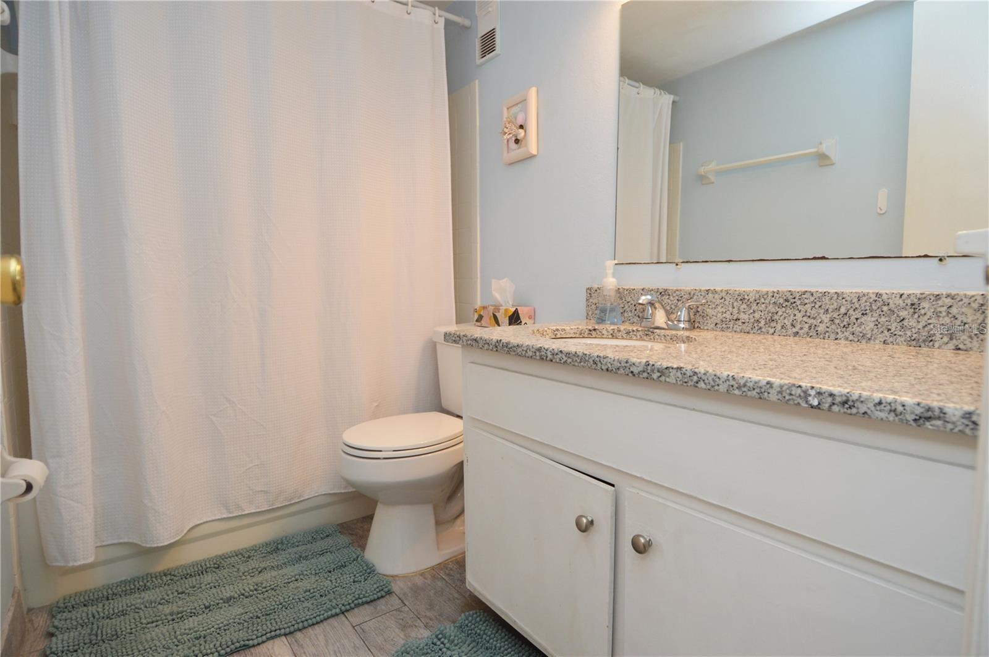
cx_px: 494
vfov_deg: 67.3
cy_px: 328
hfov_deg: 90.1
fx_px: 494
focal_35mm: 18
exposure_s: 1/60
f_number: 4
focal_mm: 12
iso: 400
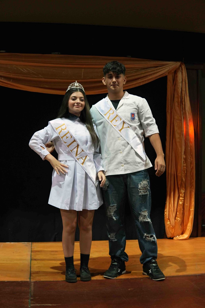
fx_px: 384
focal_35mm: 45
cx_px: 102
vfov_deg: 43.6
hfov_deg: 29.9
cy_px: 154
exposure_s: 1/160
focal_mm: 30
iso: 1600
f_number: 2.8
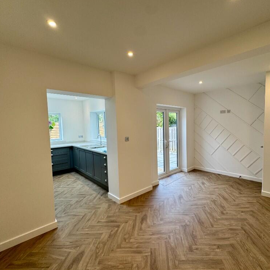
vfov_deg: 84.0
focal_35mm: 17
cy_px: 135
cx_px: 154
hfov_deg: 83.5
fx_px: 150
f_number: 2.2
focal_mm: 2.22
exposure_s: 1/100
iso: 50
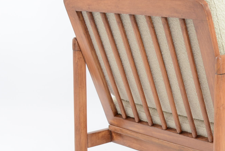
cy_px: 95
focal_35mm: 82
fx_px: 513
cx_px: 197
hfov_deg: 24.1
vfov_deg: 16.7
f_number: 5
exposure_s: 1/100
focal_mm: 24
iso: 400
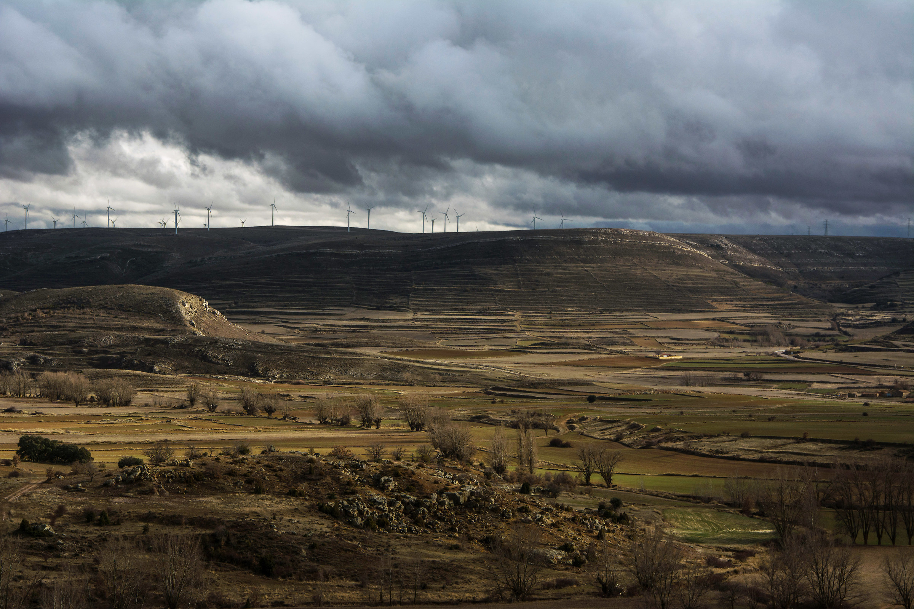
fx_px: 2209
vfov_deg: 15.7
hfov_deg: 23.4
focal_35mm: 87
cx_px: 457
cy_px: 304
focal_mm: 58
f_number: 8
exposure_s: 1/250
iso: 160
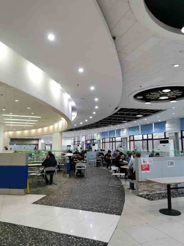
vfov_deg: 65.3
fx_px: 191
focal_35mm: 27
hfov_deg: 51.4
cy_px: 123
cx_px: 92
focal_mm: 5.58
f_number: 1.8
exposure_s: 1/60.2
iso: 250
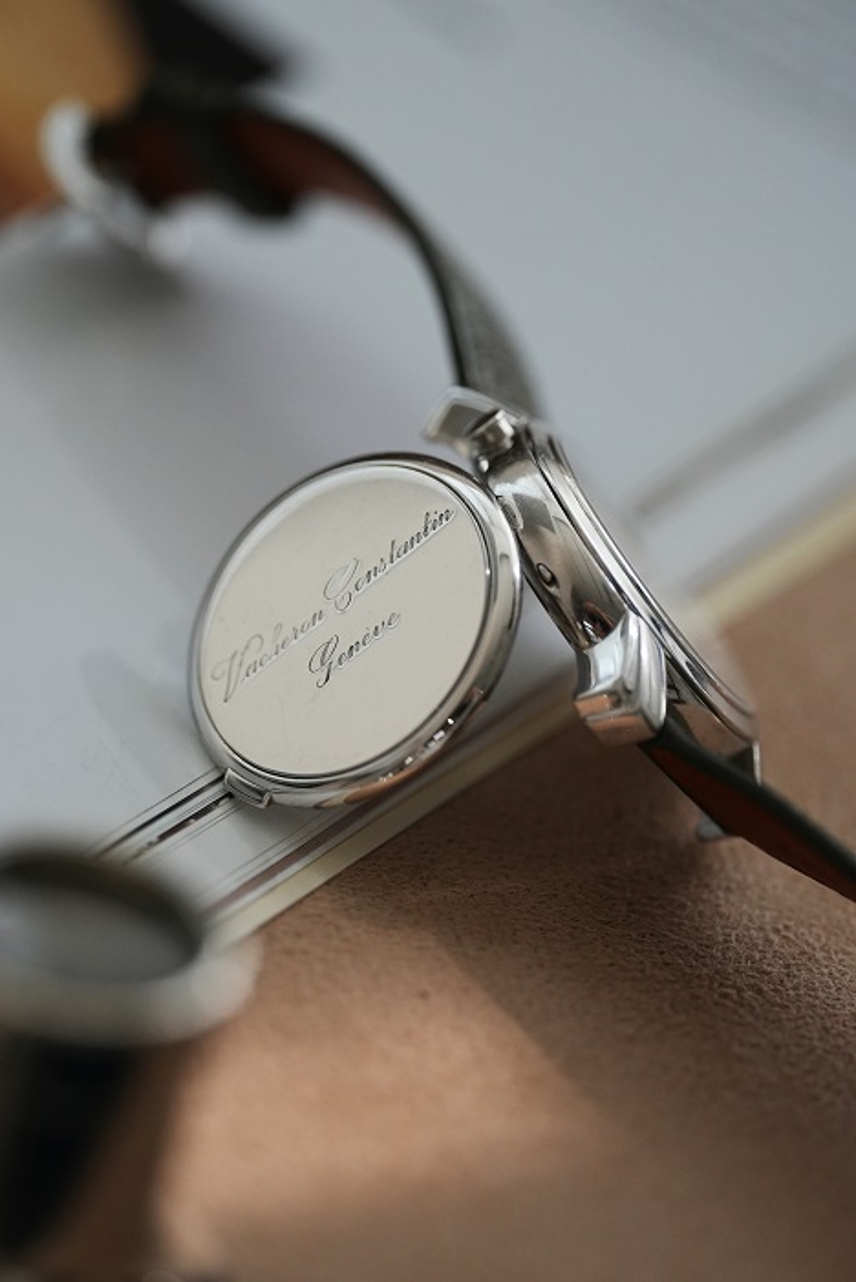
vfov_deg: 19.4
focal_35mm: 105
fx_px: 3741
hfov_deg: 13.1
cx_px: 428
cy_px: 641
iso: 1600
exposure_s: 1/250
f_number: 2.8
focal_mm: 105
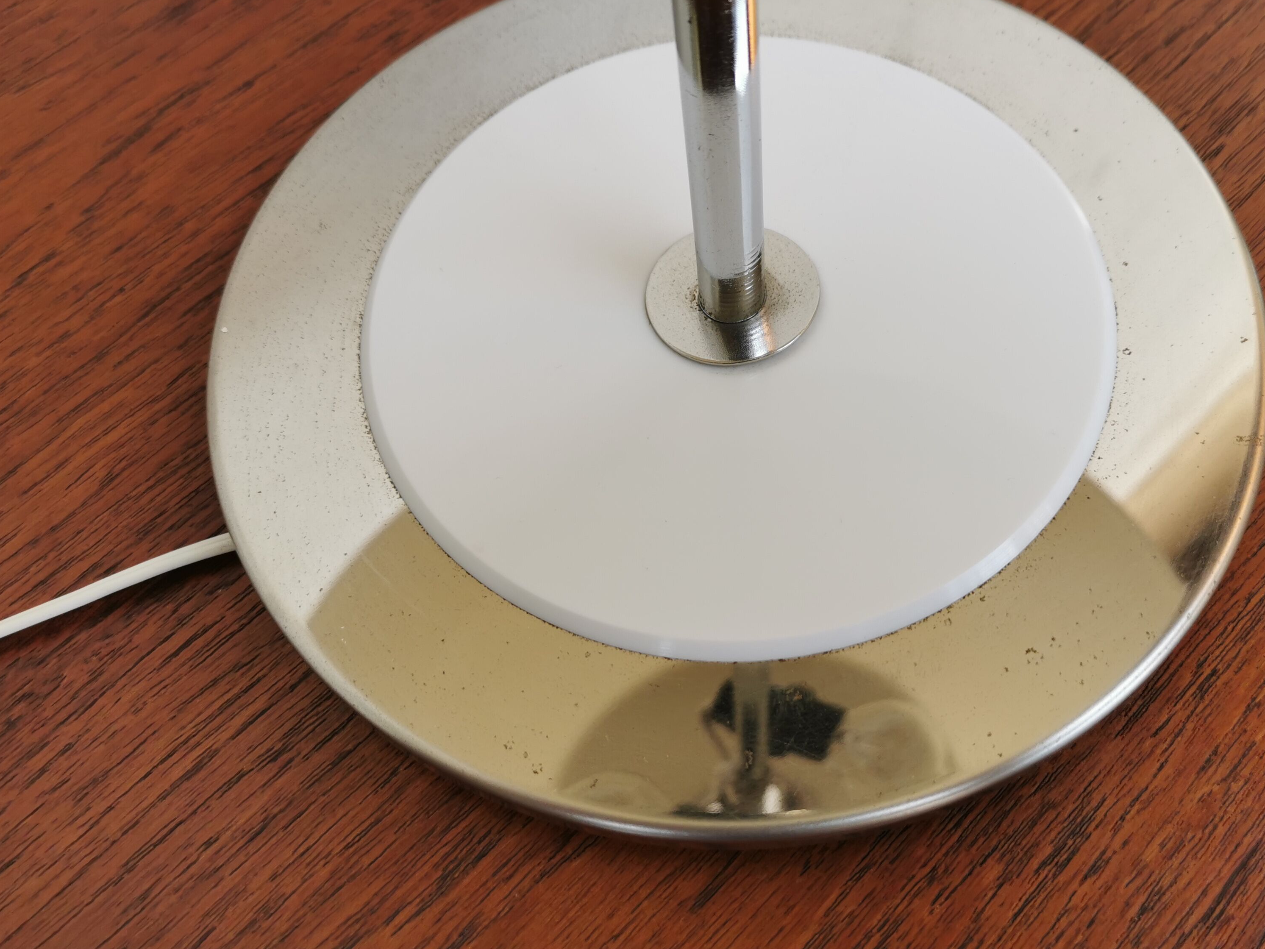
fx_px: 1206
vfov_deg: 42.9
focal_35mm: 33
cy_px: 454
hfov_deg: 55.1
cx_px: 737
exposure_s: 1/100
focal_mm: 5.58
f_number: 1.8
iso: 64
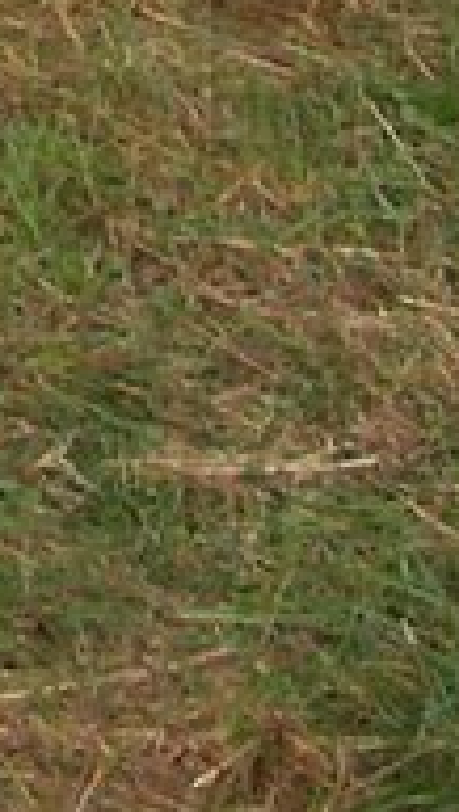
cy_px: -1199
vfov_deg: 8.5
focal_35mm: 230
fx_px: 4961
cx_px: -897
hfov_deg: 5.0
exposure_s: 1/452
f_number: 2.7
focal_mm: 5.6
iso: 80
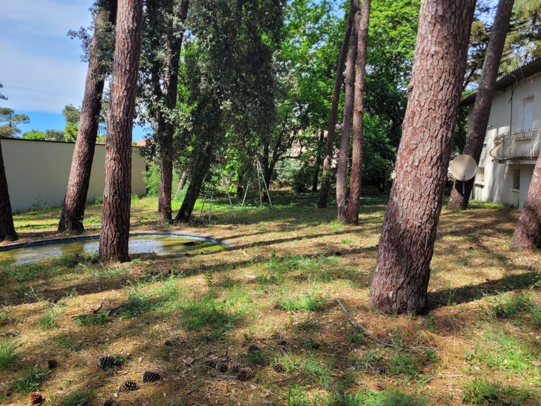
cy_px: 203
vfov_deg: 53.1
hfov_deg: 67.3
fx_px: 406
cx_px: 270
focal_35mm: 26
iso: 40
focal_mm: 5.4
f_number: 1.8
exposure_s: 1/1093
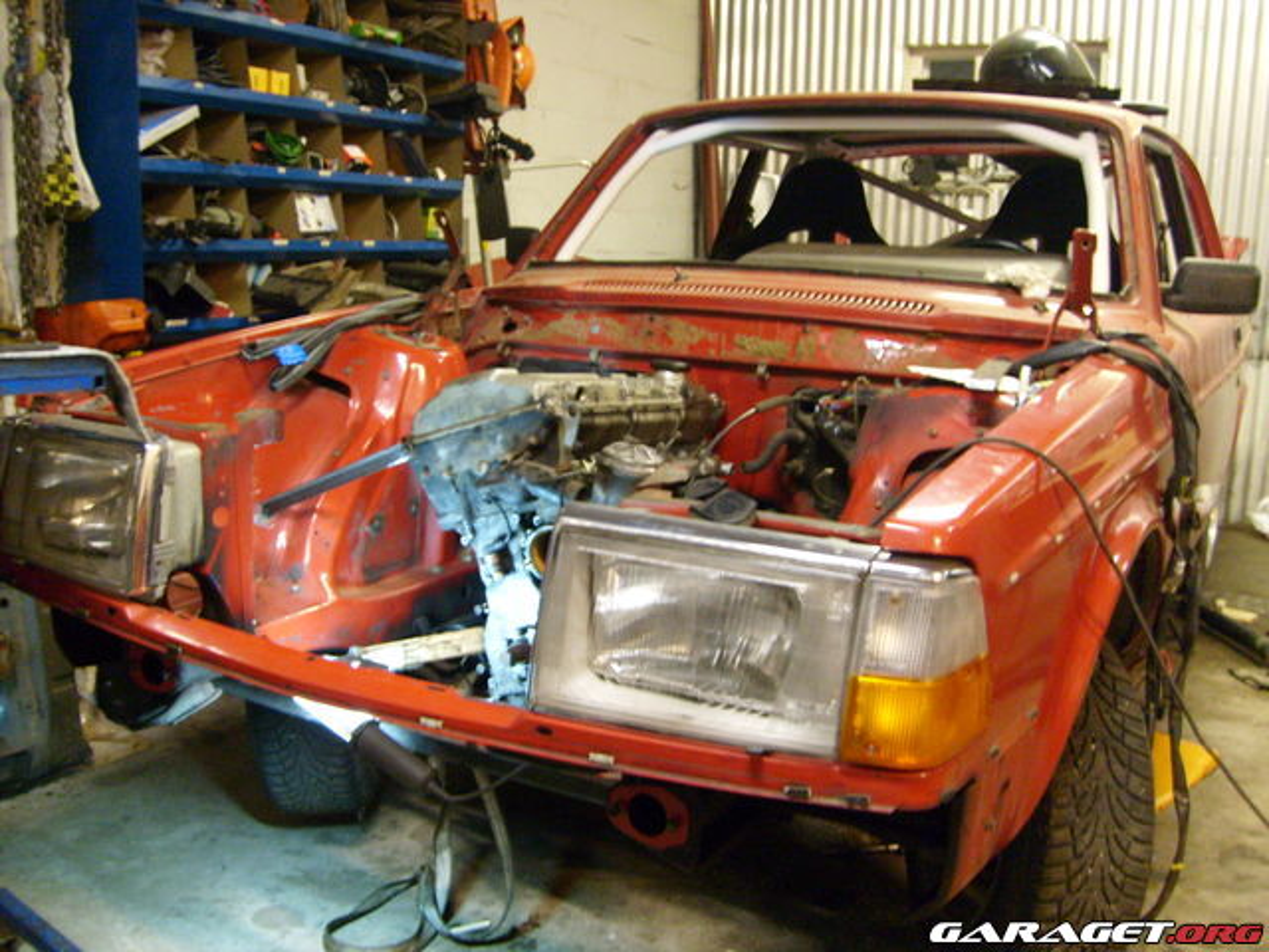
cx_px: 634
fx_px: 1283
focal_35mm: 35
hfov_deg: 52.6
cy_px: 476
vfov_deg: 40.7
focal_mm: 5.8
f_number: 2.8
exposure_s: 1/3
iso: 200
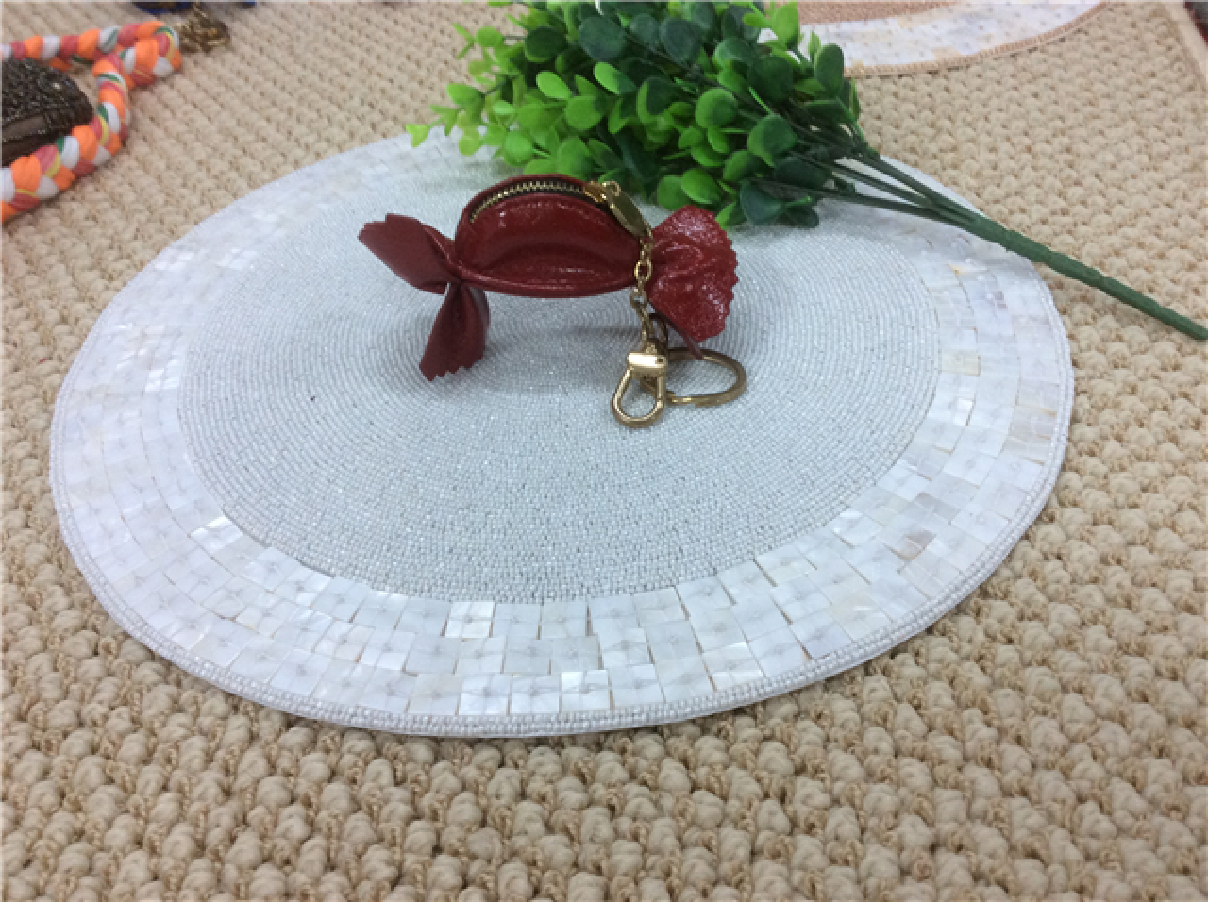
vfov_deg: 44.1
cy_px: 451
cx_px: 604
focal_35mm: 32
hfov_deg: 56.9
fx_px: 1115
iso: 80
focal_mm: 3.3
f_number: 2.4
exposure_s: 1/25
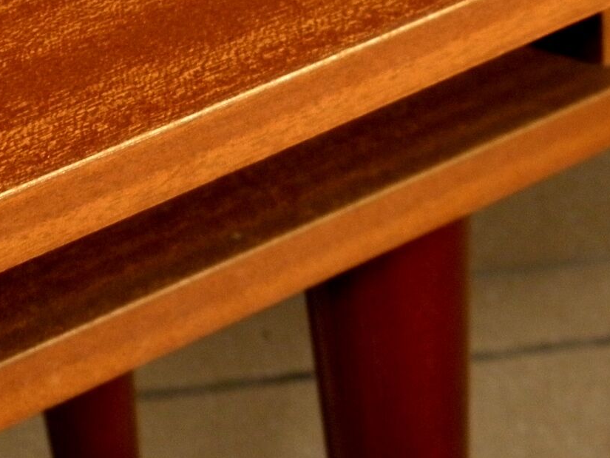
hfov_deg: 16.3
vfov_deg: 12.0
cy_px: -61
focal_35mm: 121
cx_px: 217
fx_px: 2133
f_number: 3.8
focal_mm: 7.1
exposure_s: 1/25
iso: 200
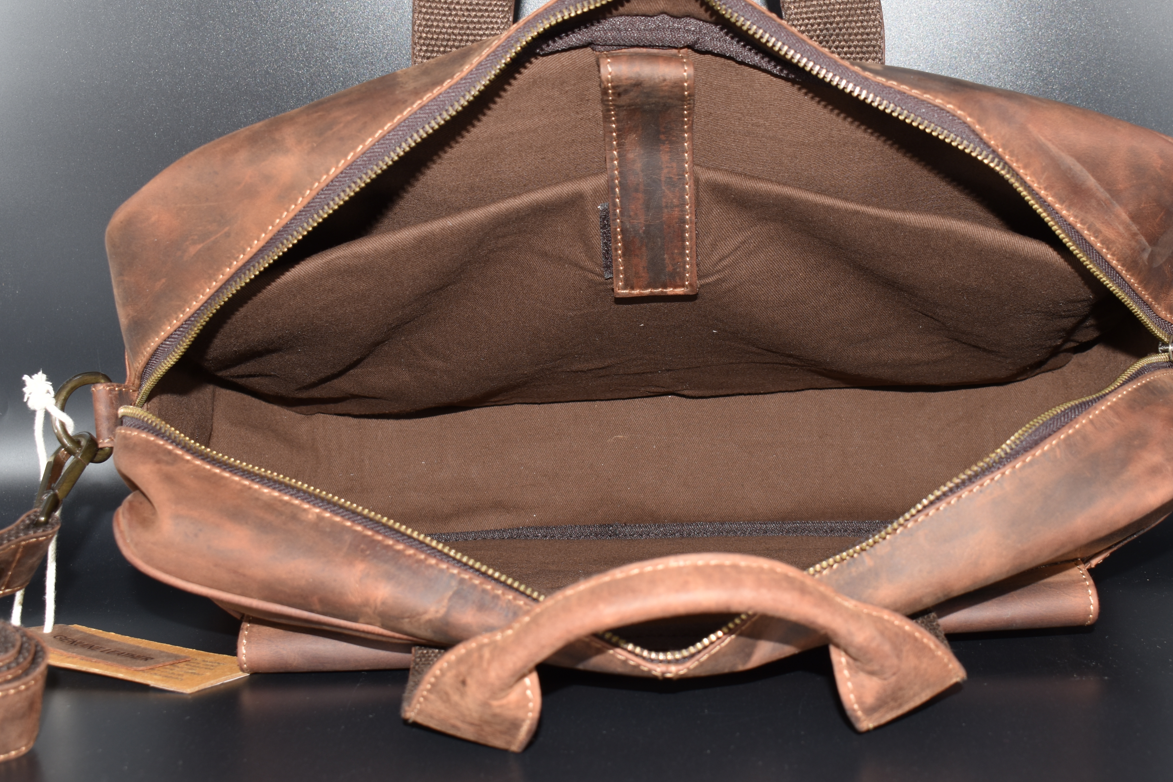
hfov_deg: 36.2
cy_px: 392
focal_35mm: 55
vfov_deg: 24.6
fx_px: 1792
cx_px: 649
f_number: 8
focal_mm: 30
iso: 125
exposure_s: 1/60
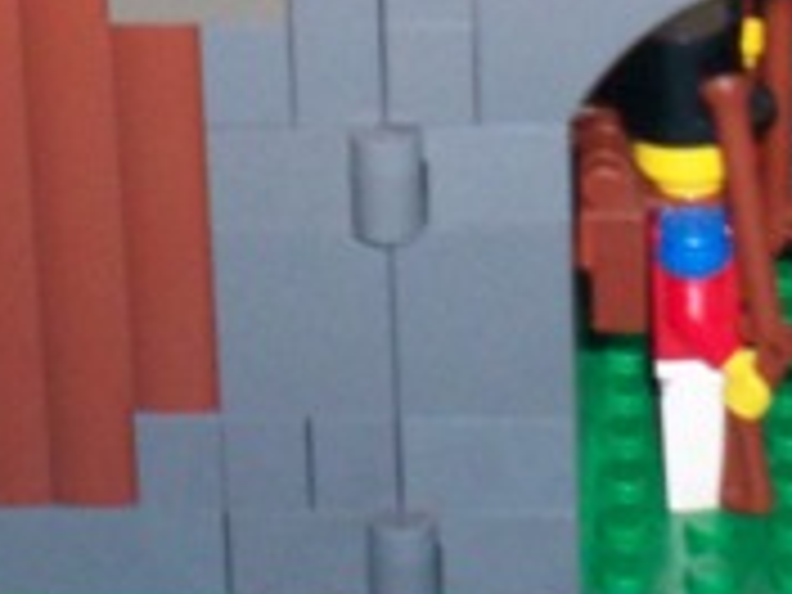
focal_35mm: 164
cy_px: -405
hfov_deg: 12.0
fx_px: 3752
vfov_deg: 8.7
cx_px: 482
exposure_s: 1/60
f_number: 4.5
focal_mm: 6
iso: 140
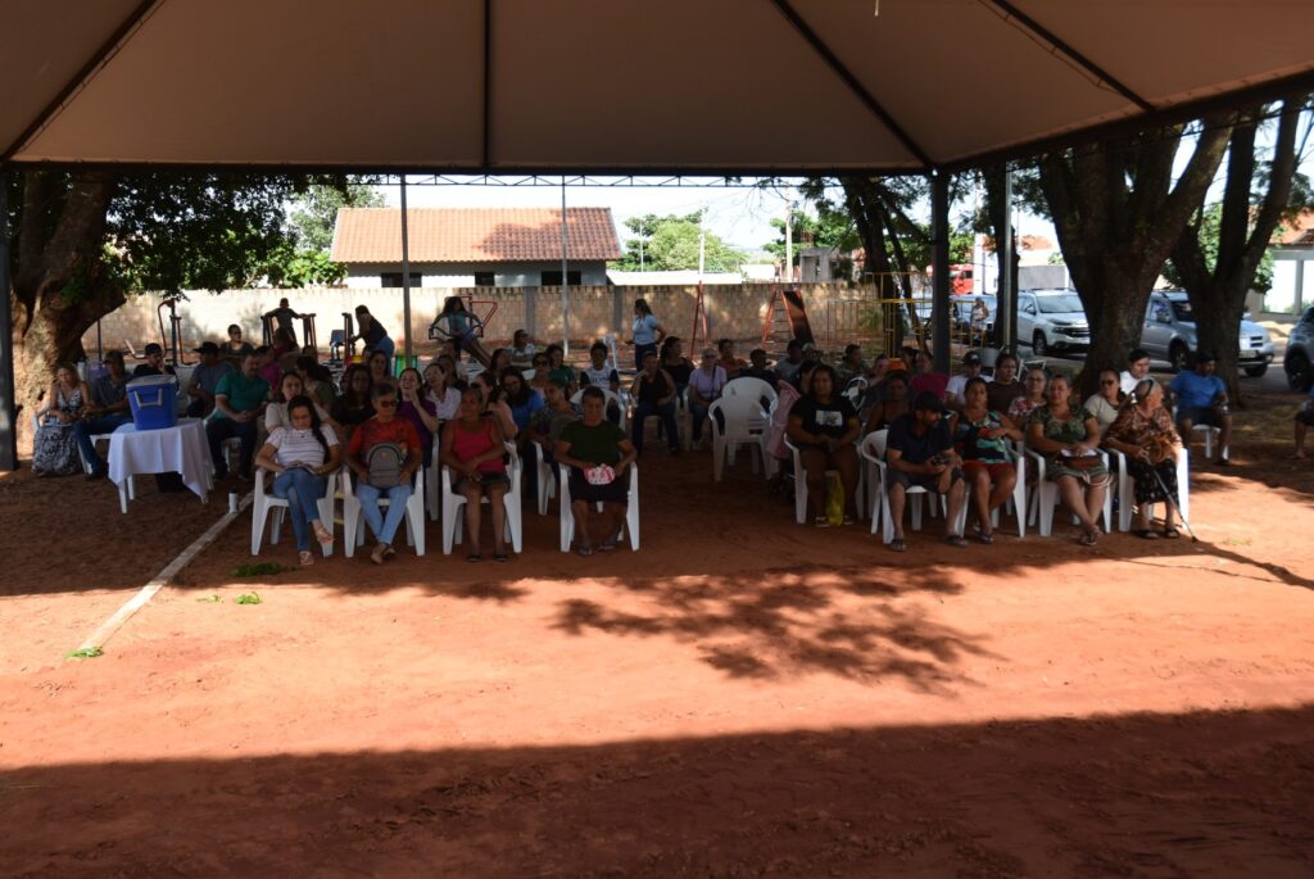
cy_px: 440
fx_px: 1370
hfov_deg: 51.2
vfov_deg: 35.6
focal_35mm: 38
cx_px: 657
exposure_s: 1/160
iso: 100
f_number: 6.3
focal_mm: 25
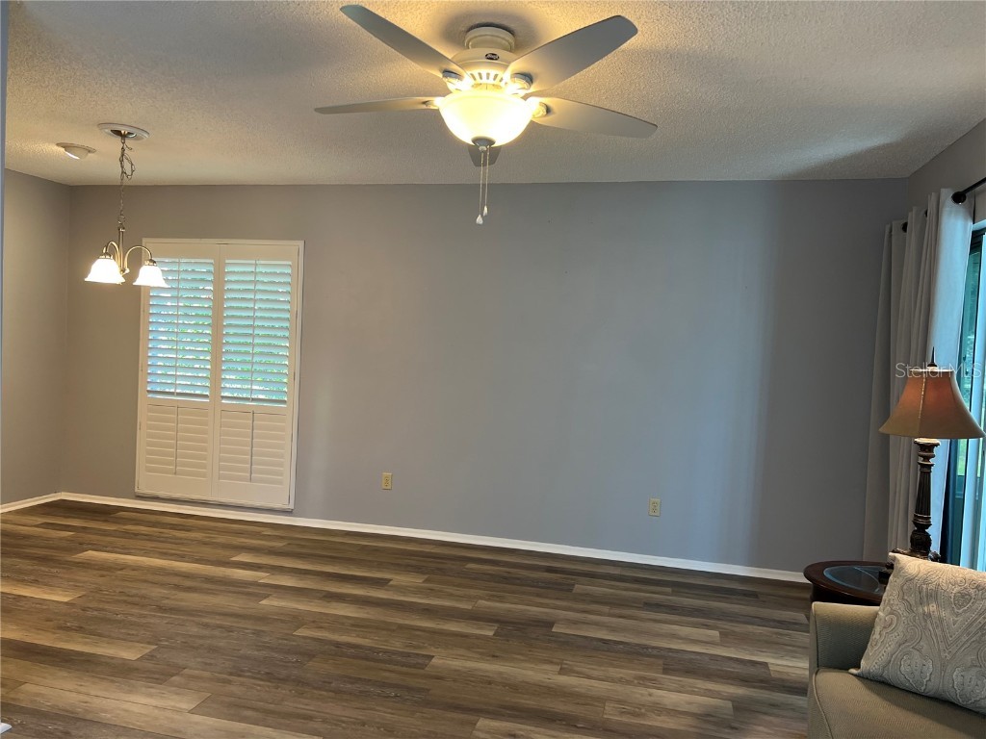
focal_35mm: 26
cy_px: 370
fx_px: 741
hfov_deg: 67.3
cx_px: 493
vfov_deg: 53.1
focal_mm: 5.7
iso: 125
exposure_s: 1/120
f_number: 1.5
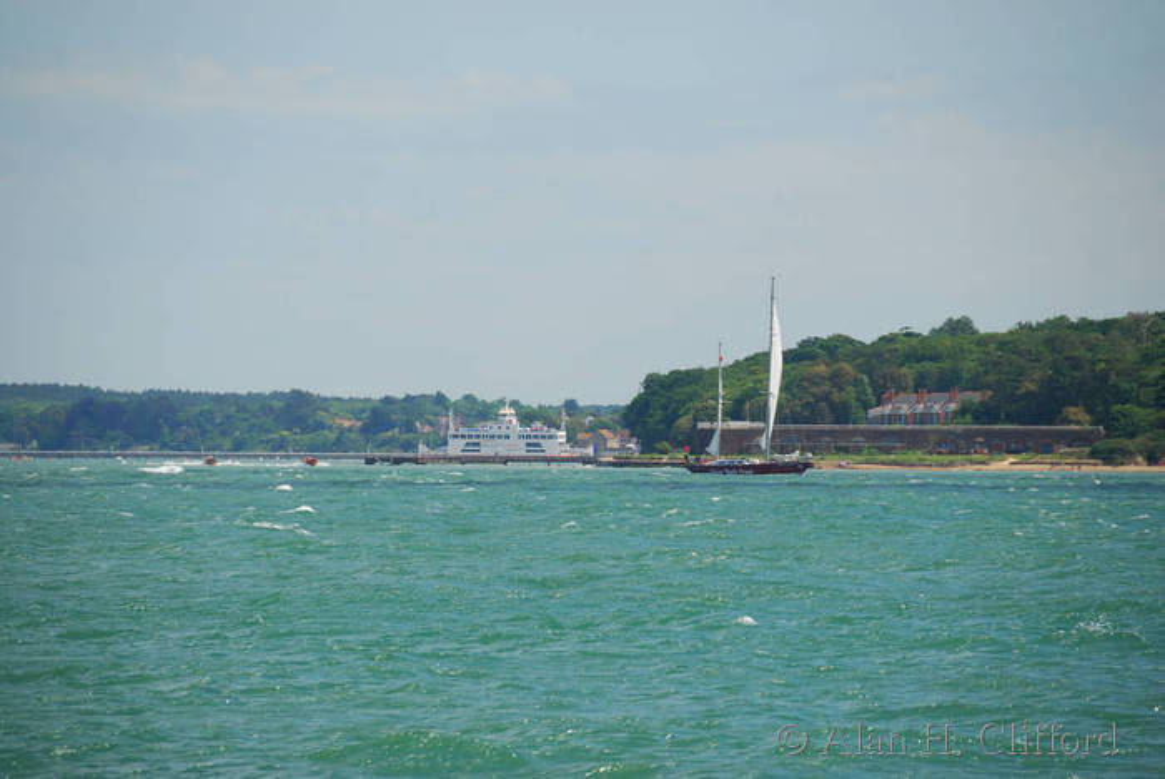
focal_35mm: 300
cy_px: 390
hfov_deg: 6.9
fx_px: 9716
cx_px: 582
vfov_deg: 4.6
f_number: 5.6
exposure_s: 1/500
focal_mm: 200
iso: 100
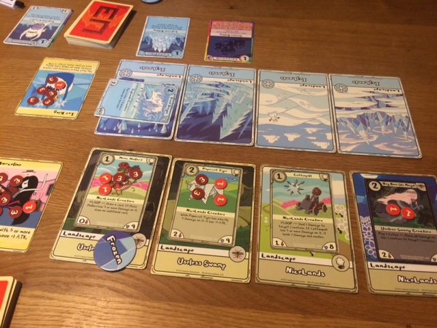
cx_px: 218
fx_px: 366
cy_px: 164
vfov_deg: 48.2
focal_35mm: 29
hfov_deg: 61.7
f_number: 2.2
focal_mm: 4.15
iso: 160
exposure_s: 1/30
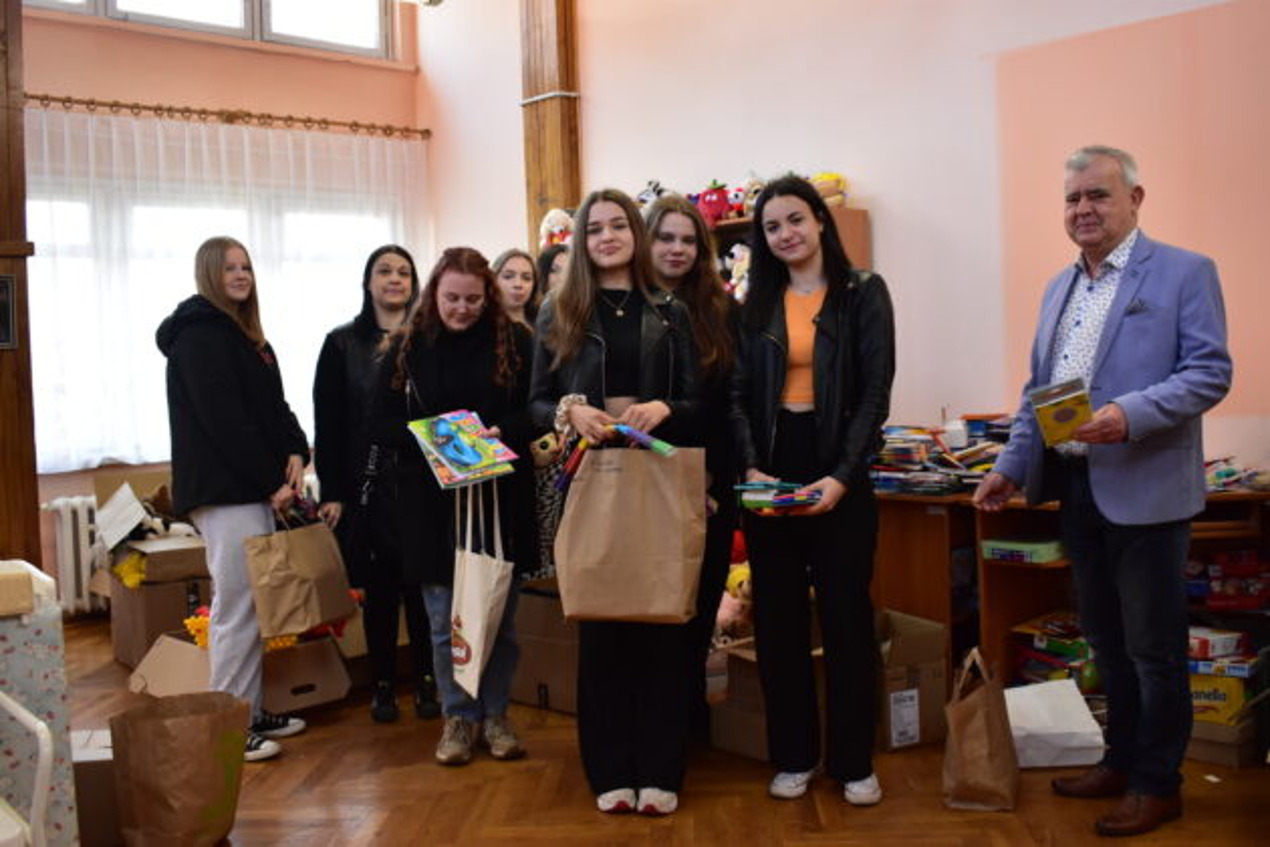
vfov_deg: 38.4
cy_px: 424
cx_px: 635
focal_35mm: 34
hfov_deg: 55.1
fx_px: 1217
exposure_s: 1/160
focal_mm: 23
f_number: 5
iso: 1600
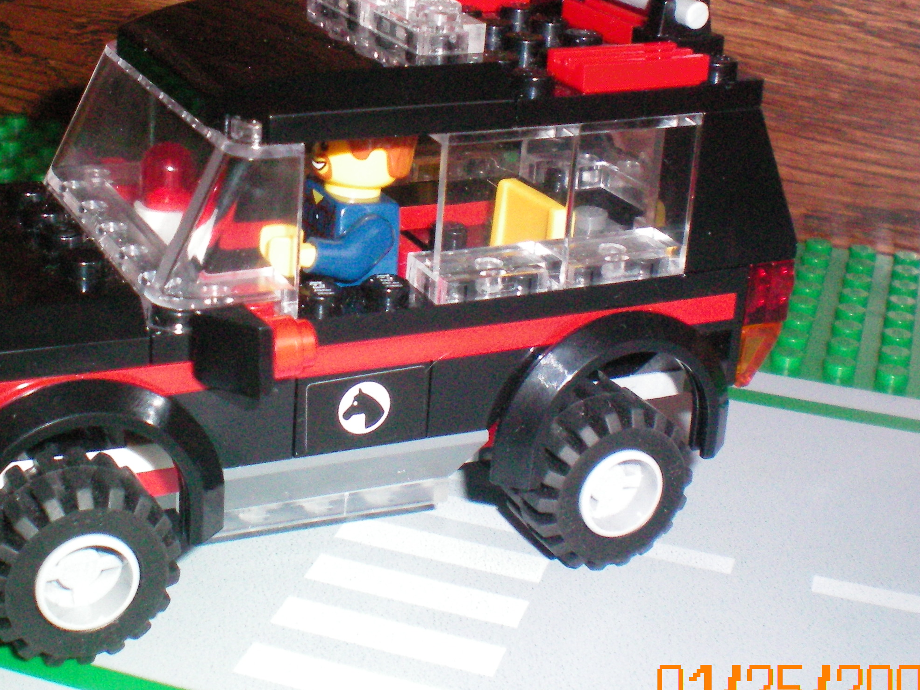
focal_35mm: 63
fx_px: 1674
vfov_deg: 23.2
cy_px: 250
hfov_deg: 30.6
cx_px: 336
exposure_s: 1/60
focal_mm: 6.3
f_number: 4.6
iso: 400
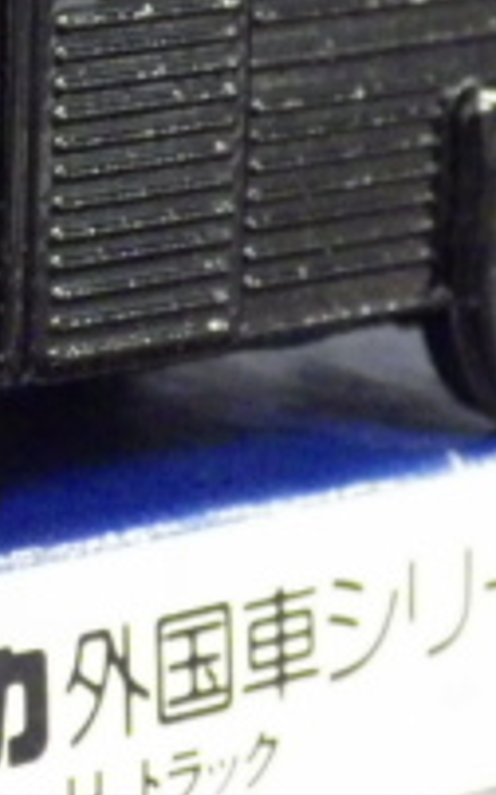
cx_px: -189
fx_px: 6324
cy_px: 63
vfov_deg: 7.2
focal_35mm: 292
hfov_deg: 4.5
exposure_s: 1/20
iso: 1600
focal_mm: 15.6
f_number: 4.4
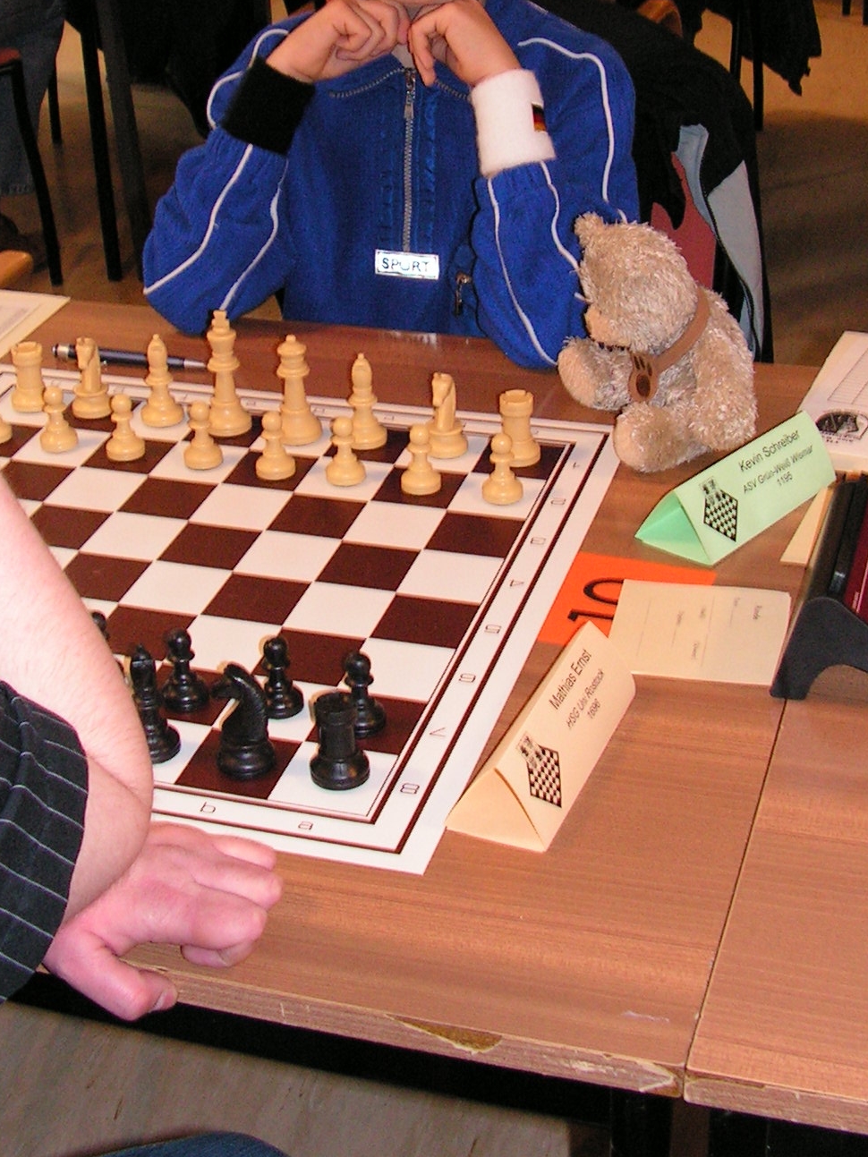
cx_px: 404
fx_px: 1905
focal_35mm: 57
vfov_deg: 33.5
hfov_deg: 25.7
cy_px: 384
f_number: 3.2
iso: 200
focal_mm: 6
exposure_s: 1/40
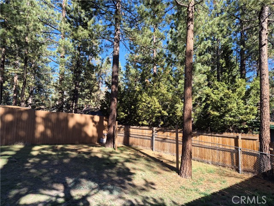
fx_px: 182
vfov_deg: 58.9
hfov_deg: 73.9
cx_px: 137
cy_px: 103
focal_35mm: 23
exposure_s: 1/1472
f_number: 1.8
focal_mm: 5.4
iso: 80
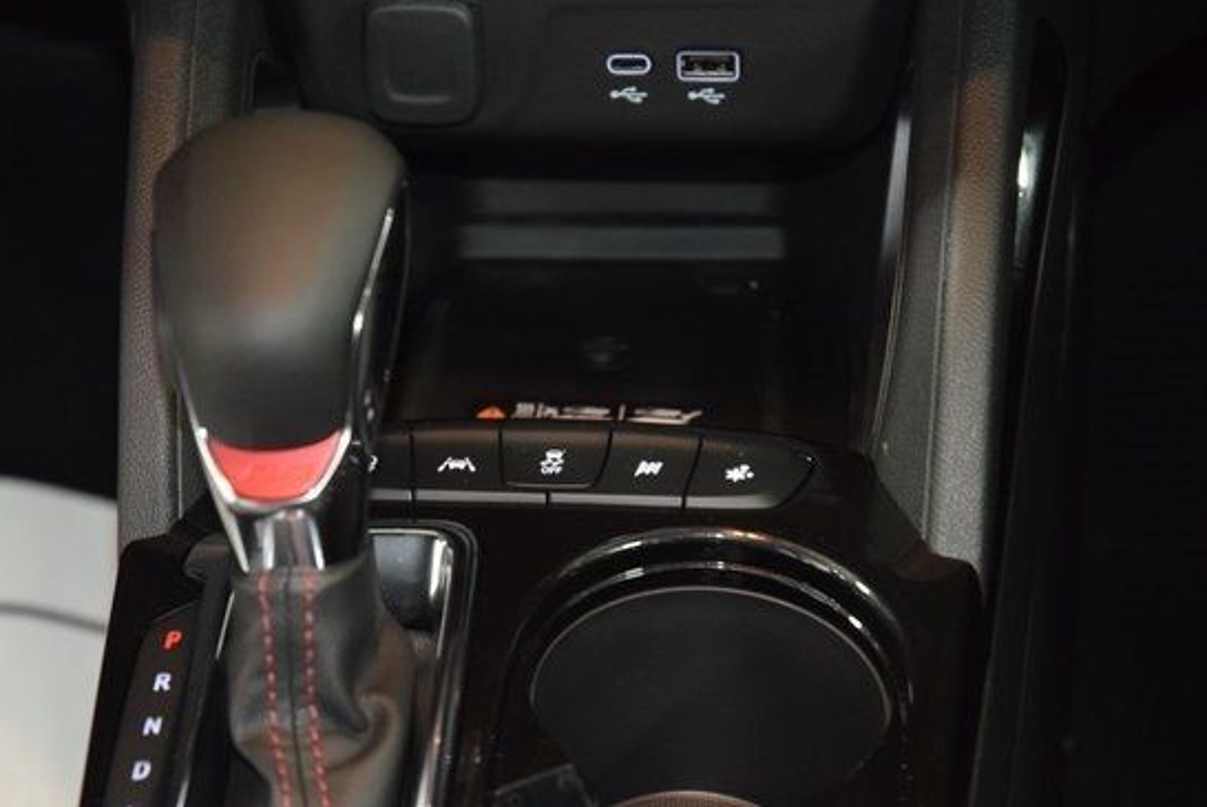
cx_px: 542
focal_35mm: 123
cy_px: 468
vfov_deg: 11.2
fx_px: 4127
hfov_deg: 16.6
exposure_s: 1/13
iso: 2800
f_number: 4.5
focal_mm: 70
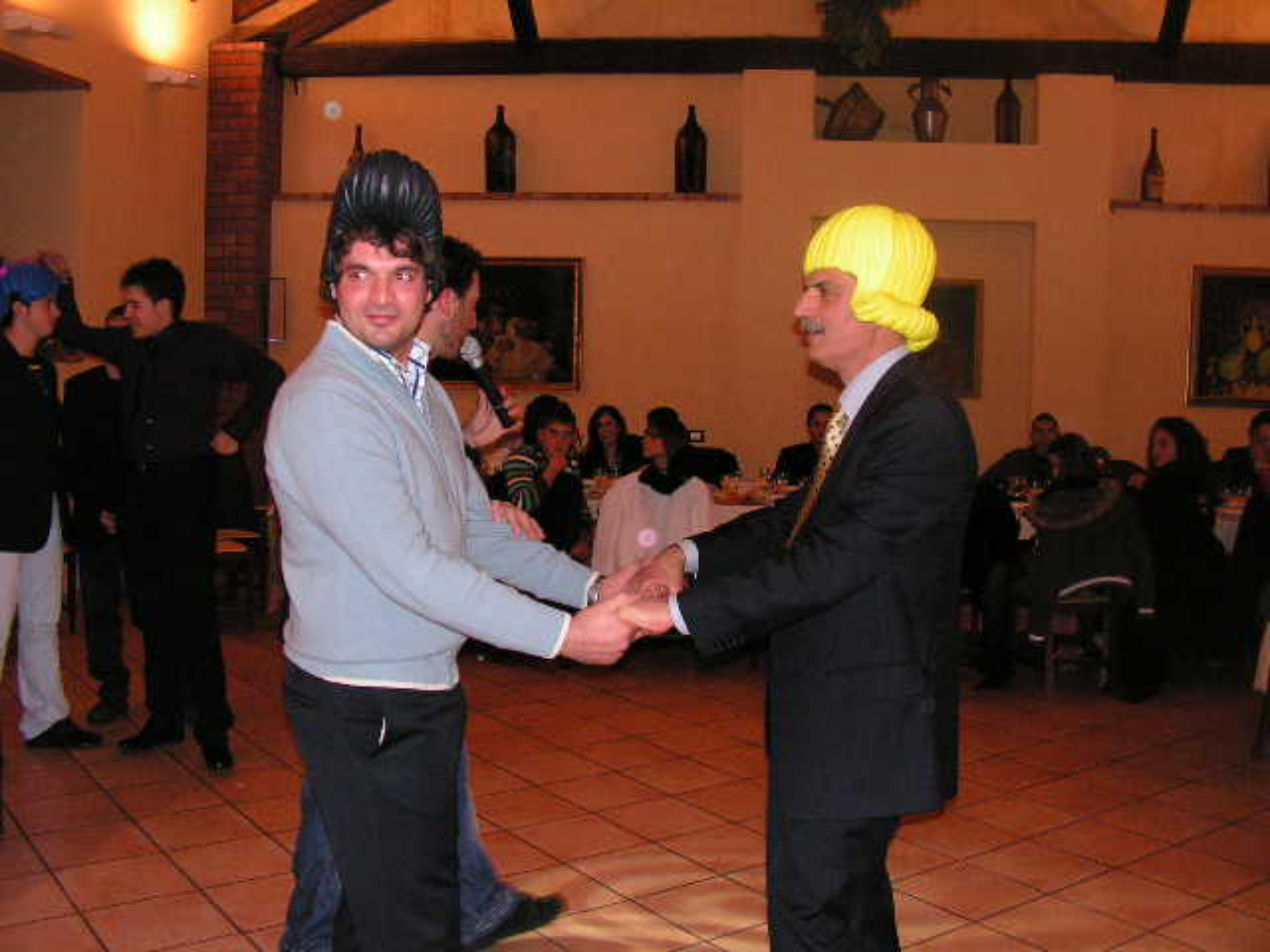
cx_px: 635
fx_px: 1321
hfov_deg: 51.4
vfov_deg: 39.7
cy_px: 476
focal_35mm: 36
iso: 200
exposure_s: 1/40
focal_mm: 6
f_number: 3.2
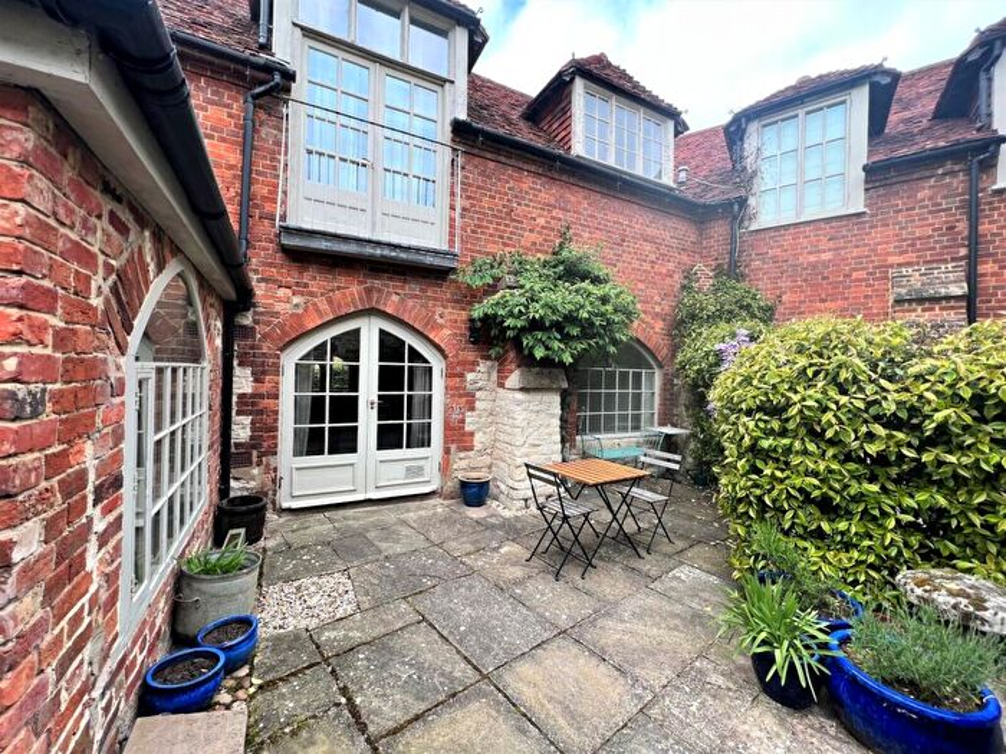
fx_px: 378
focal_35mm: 13
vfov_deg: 89.9
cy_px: 377
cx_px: 503
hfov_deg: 106.2
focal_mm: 1.57
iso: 32
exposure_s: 1/337
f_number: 1.8
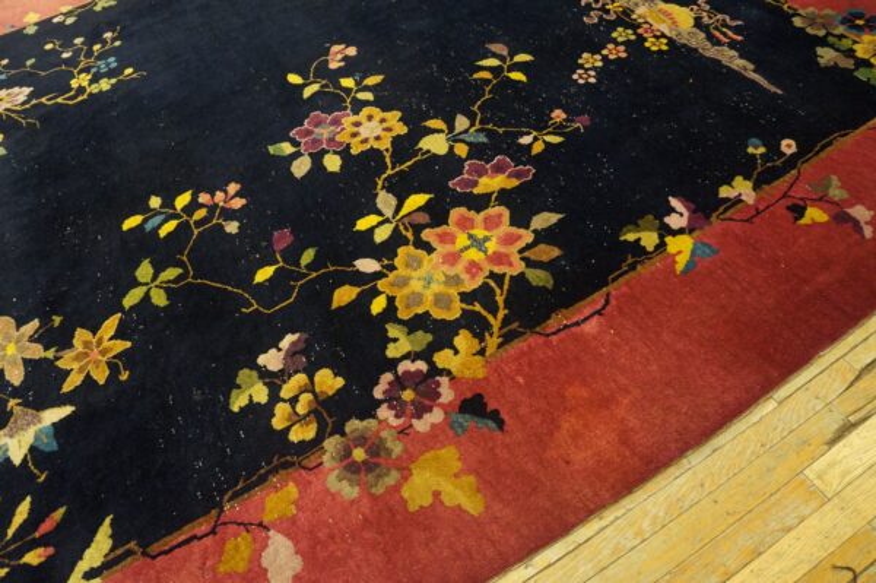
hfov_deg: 67.4
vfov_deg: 47.9
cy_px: 292
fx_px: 656
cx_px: 438
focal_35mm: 27
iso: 2000
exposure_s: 1/60
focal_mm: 18
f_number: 4
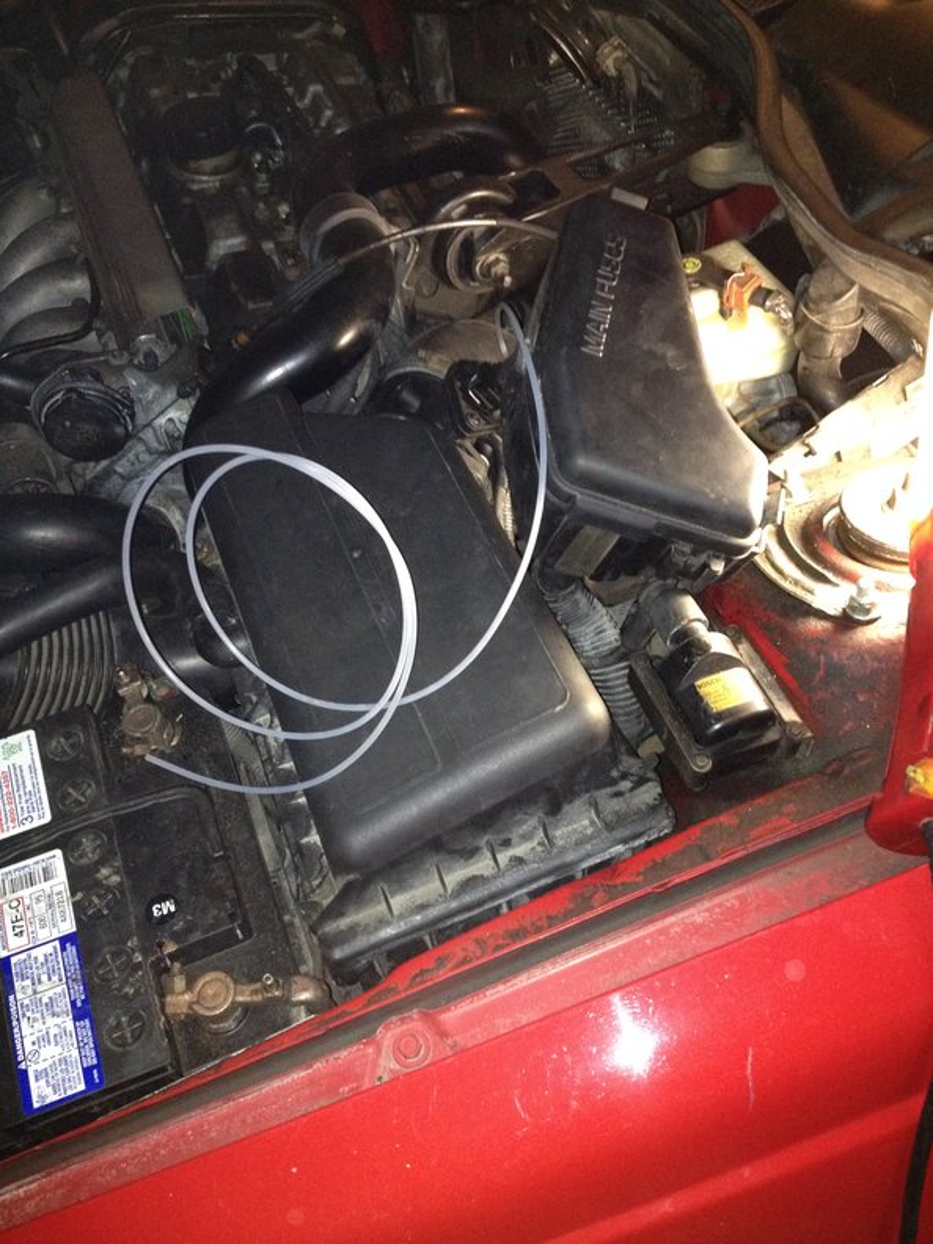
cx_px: 466
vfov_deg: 52.6
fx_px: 1258
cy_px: 622
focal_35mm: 35
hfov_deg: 40.7
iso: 320
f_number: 2.4
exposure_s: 1/16
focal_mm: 4.28
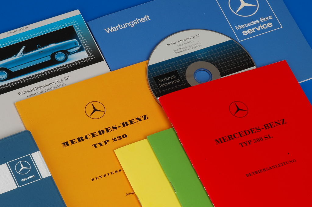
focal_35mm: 158
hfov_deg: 13.1
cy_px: 104
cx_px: 156
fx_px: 1364
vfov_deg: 8.7
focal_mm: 105
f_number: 29
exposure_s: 1/400
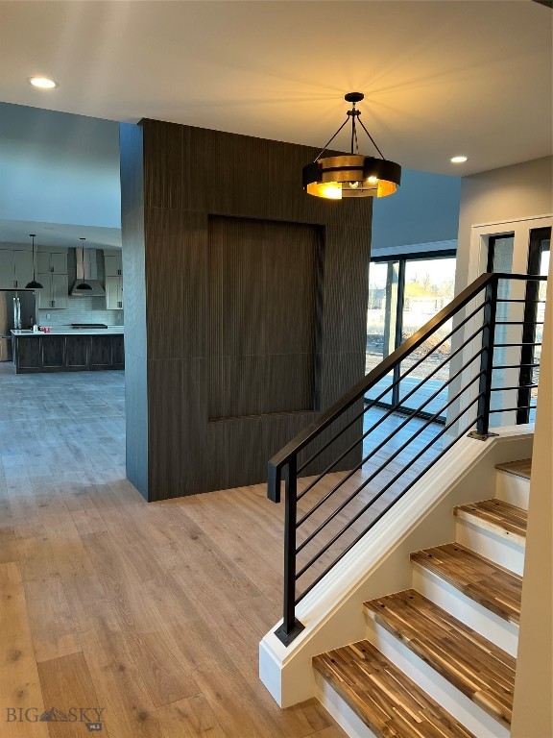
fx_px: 554
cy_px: 369
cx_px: 276
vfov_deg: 67.3
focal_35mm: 26
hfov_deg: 53.1
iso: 80
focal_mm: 5.7
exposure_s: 1/60
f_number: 1.5
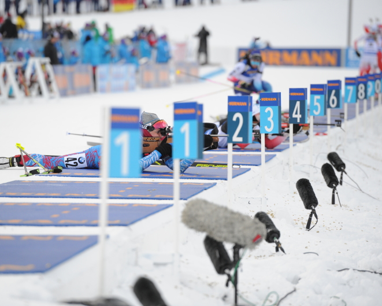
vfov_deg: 6.8
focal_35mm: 227
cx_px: 160
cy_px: 153
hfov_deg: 8.5
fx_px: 2567
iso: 1600
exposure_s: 1/4000
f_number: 3.5
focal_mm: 200
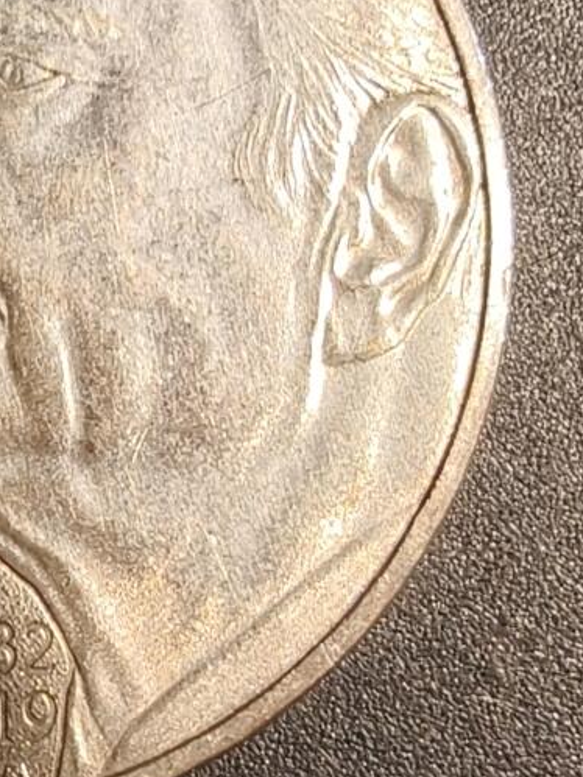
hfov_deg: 16.4
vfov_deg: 23.4
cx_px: -251
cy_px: 525
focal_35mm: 83
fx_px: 1865
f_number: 2
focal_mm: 2.32
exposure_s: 1/100
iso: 160
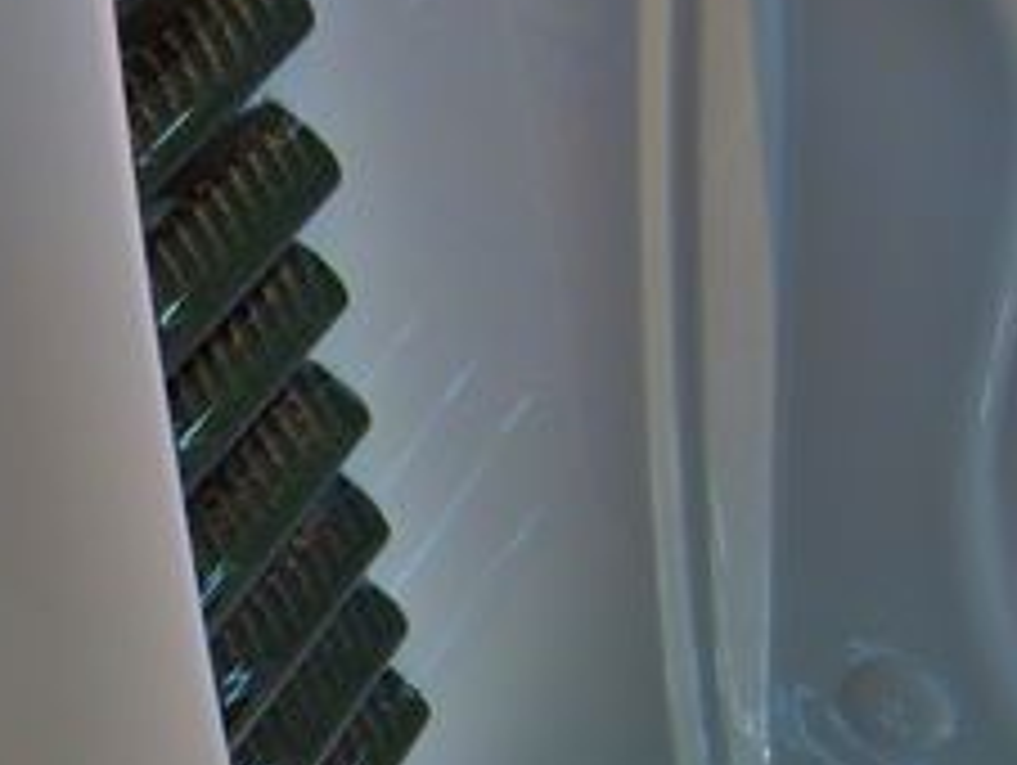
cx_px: 14
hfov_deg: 19.3
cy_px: 792
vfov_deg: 14.7
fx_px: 2912
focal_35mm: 99
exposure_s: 1/45
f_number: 2.8
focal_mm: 5.8
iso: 160
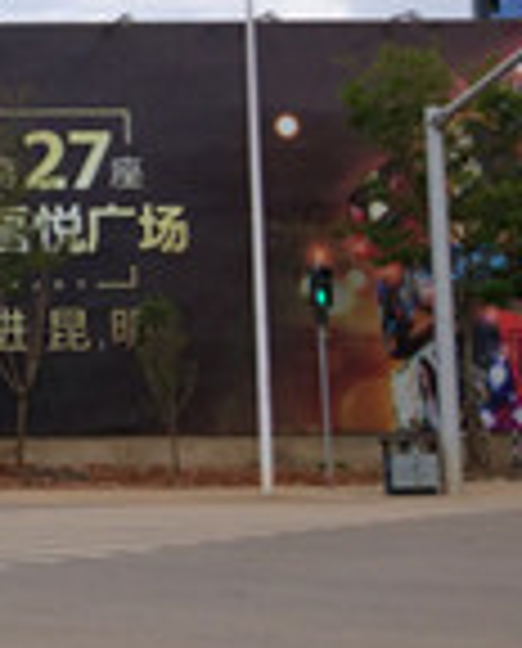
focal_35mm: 104
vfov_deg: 18.3
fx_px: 2000
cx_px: -508
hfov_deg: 13.0
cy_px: 198
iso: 100
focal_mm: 4.26
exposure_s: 1/700
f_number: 2
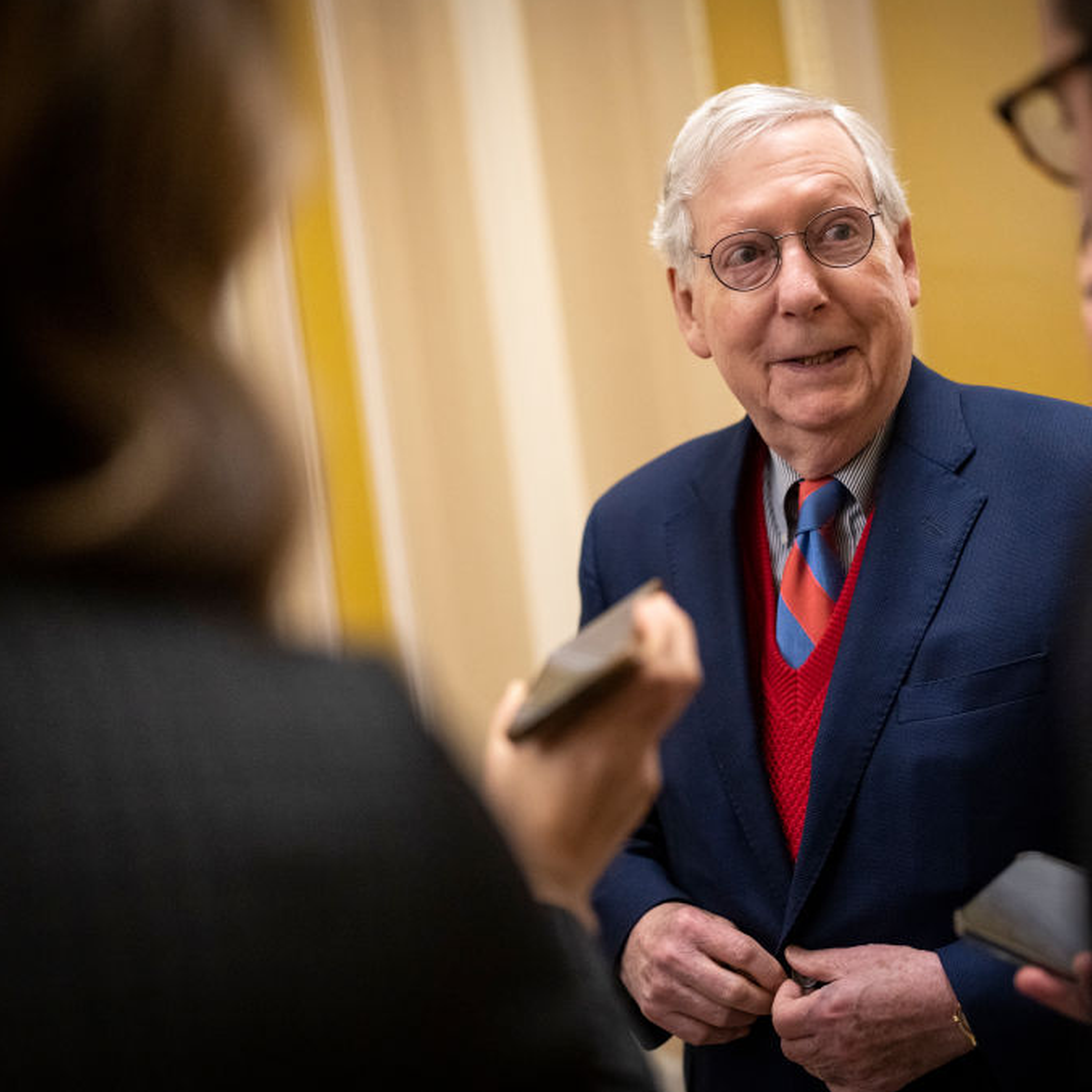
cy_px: 544
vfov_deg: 37.6
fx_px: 1606
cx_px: 653
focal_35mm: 45
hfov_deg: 37.4
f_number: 1.4
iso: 4000
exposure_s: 1/250
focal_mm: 35
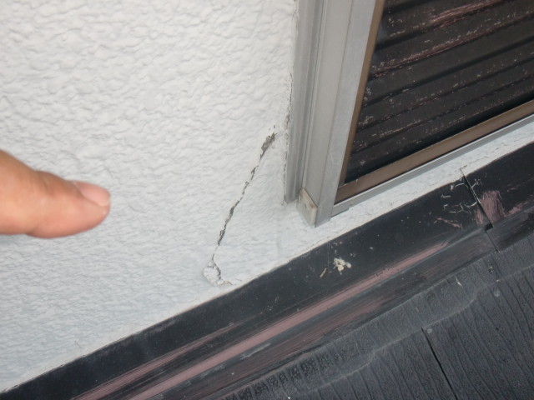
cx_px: 267
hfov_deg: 49.0
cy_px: 200
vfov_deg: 37.7
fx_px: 586
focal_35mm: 38
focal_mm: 6.66
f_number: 3.9
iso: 64
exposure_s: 1/160
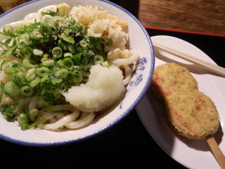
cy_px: 84
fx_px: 176
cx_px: 112
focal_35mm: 27
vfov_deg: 51.4
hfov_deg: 65.3
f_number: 3.3
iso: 200
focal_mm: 4.9
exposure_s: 1/6
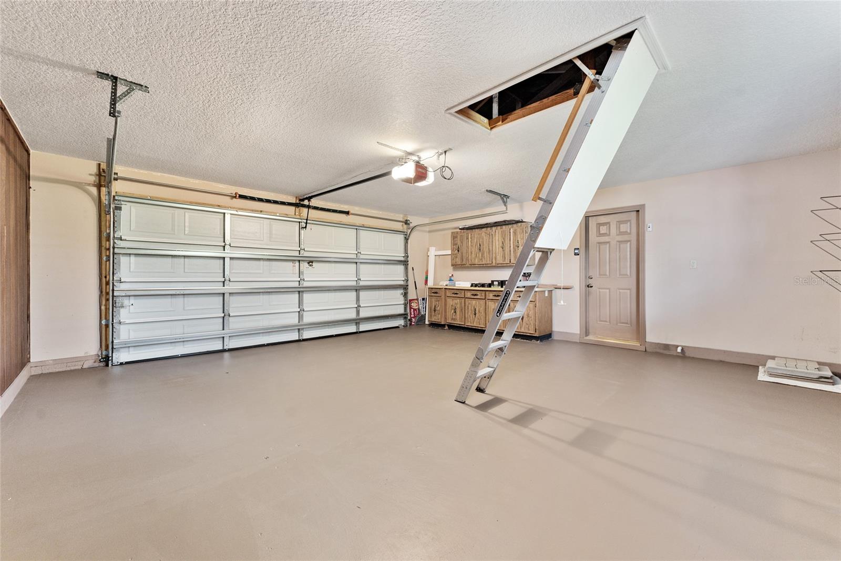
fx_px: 327
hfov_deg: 104.3
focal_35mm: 14
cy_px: 280
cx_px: 420
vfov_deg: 81.2
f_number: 7.1
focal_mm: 14
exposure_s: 1/1.25
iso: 320
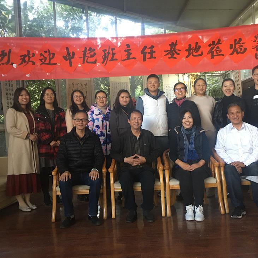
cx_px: 131
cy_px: 127
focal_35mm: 35
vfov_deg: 47.2
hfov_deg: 47.2
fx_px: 295
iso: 125
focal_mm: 4.15
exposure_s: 1/17
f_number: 2.2
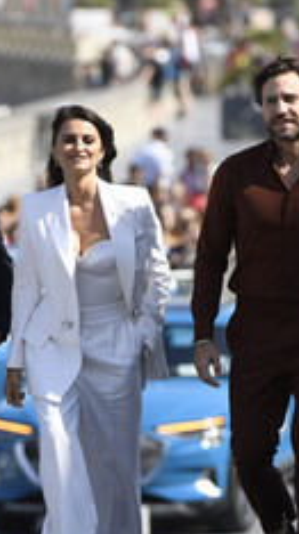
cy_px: 317
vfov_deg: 5.4
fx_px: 5715
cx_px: 83
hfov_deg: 3.0
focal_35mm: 404
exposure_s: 1/2500
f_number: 4.5
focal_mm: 200
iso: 320
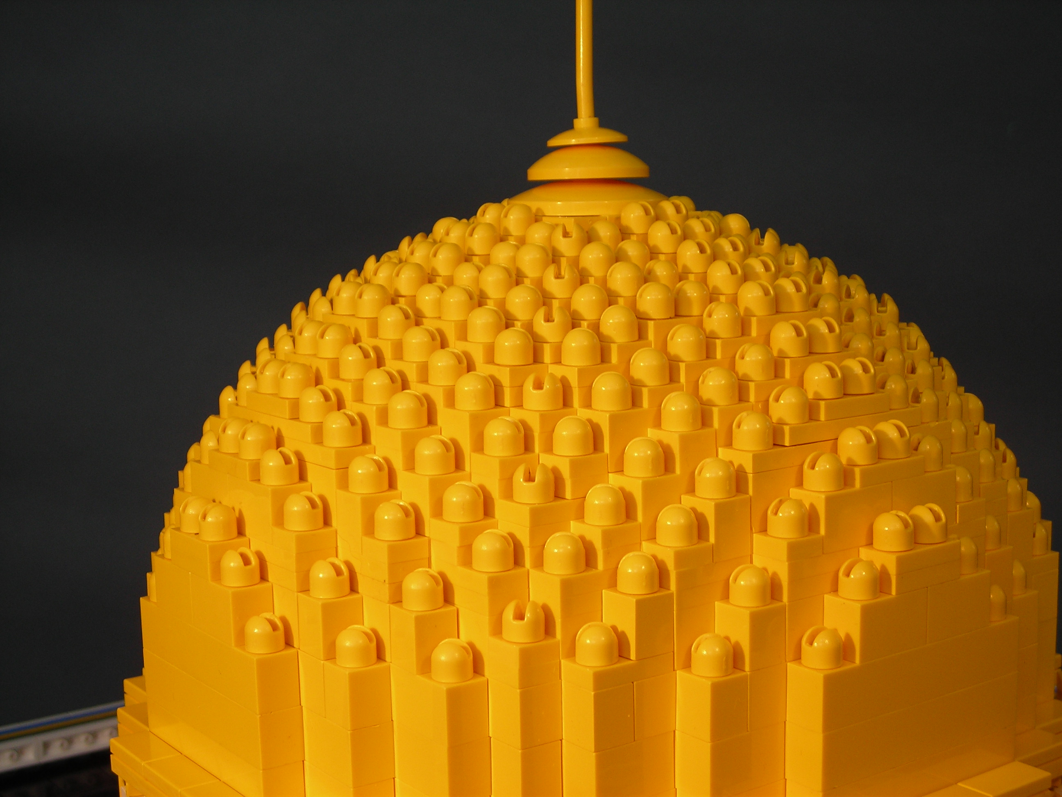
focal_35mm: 55
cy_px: 398
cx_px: 531
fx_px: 1687
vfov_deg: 26.6
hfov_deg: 34.9
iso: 50
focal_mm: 9.1
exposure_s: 1/47.8
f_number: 3.6
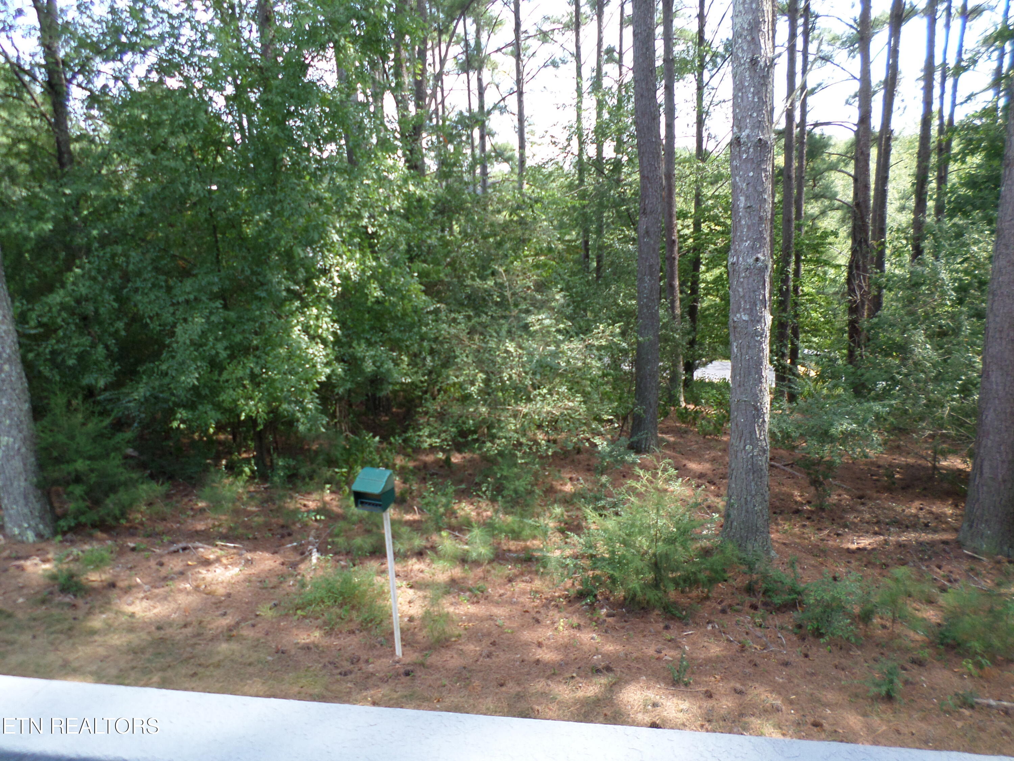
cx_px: 507
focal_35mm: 25
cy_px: 380
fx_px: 732
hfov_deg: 69.4
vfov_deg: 54.9
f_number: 2.5
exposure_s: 1/125
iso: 80
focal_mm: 4.5
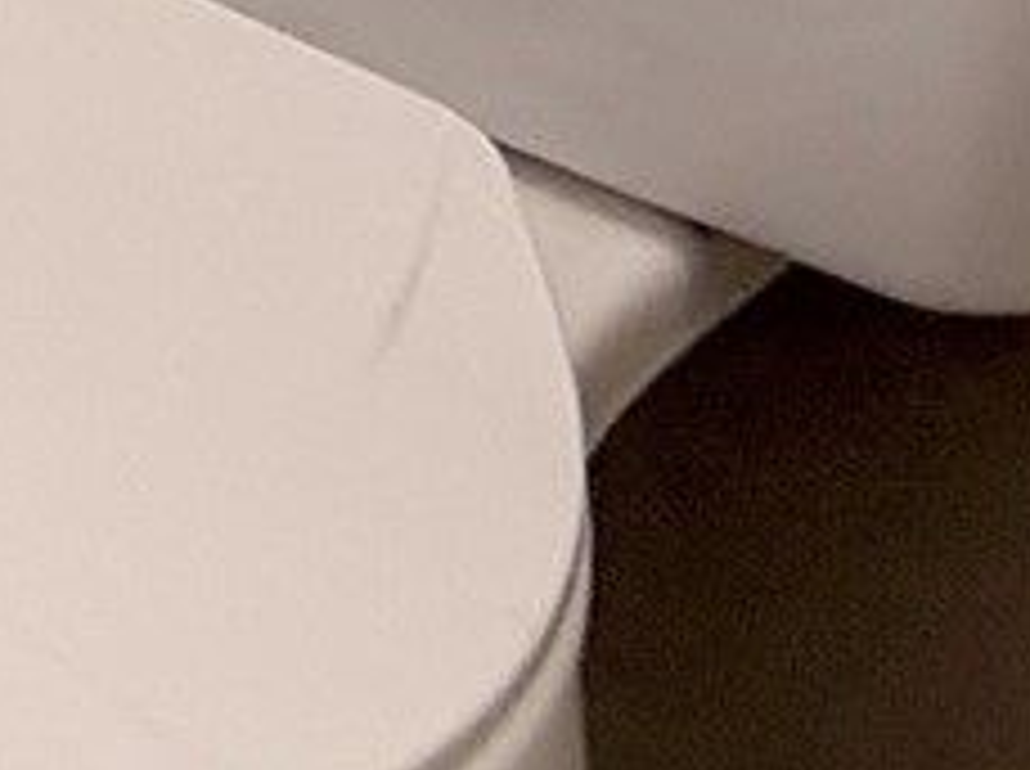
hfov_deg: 13.6
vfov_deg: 11.3
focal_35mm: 98
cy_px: -1310
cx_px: -1538
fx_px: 2911
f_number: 2.2
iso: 125
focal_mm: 2.22
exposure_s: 1/120
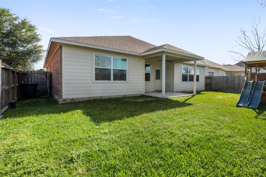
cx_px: 182
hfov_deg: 86.1
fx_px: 133
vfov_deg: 67.4
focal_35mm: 18
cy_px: 86
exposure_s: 1/100
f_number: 9
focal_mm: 13
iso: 800
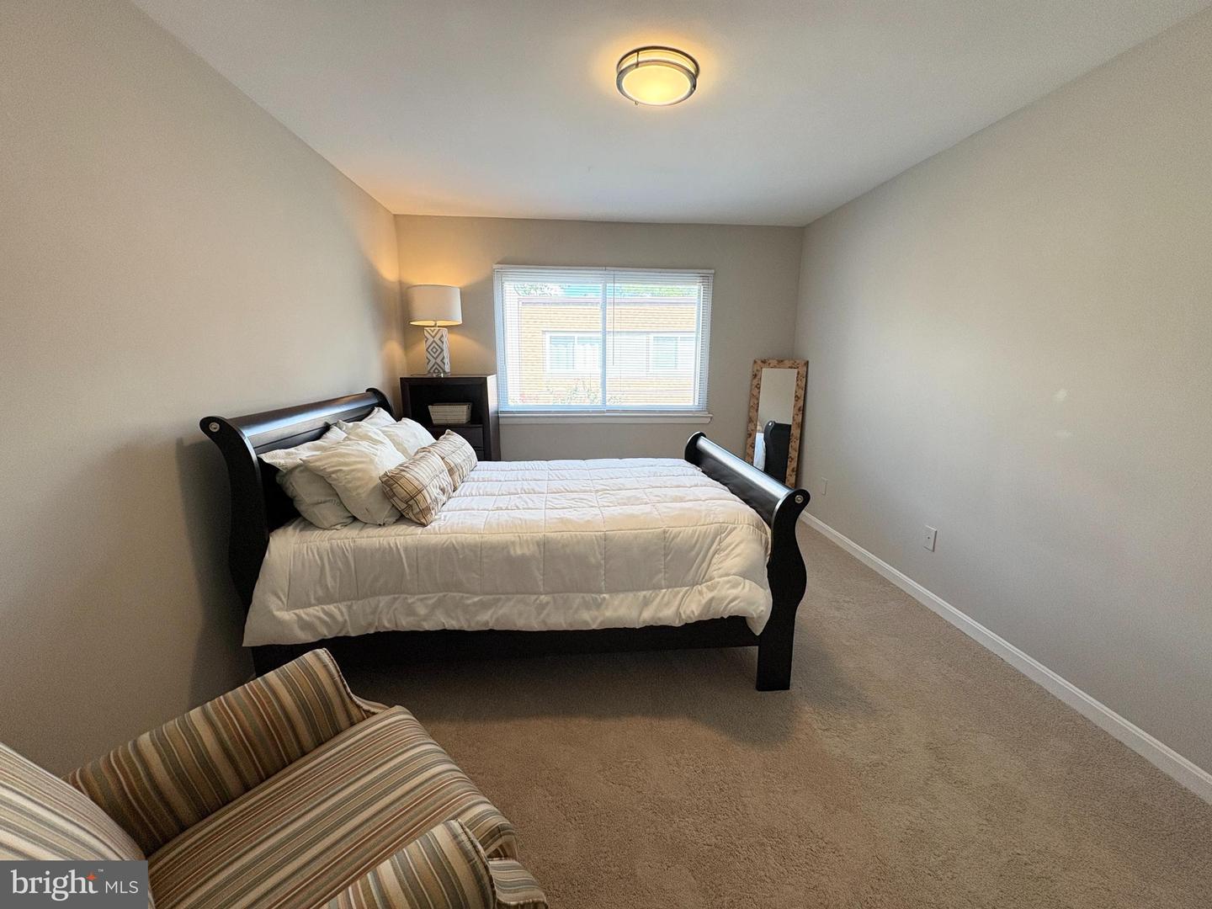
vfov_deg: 85.7
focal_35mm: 14
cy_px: 454
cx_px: 606
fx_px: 490
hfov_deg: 102.1
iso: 100
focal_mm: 2.22
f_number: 2.2
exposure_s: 1/120
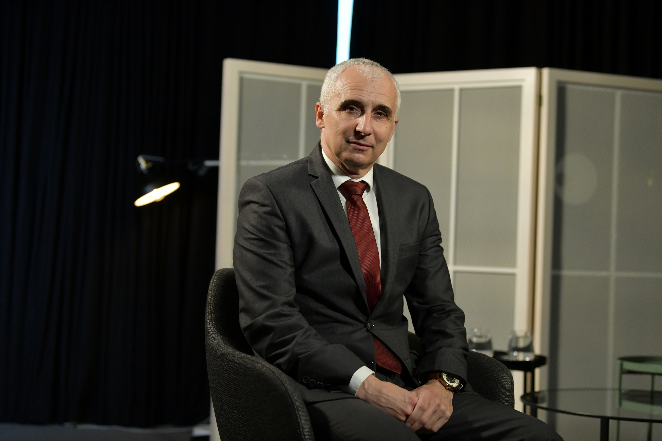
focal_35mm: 70
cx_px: 331
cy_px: 220
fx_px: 1287
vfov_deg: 19.5
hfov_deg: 28.8
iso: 2000
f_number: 3.5
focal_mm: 70
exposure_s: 1/250
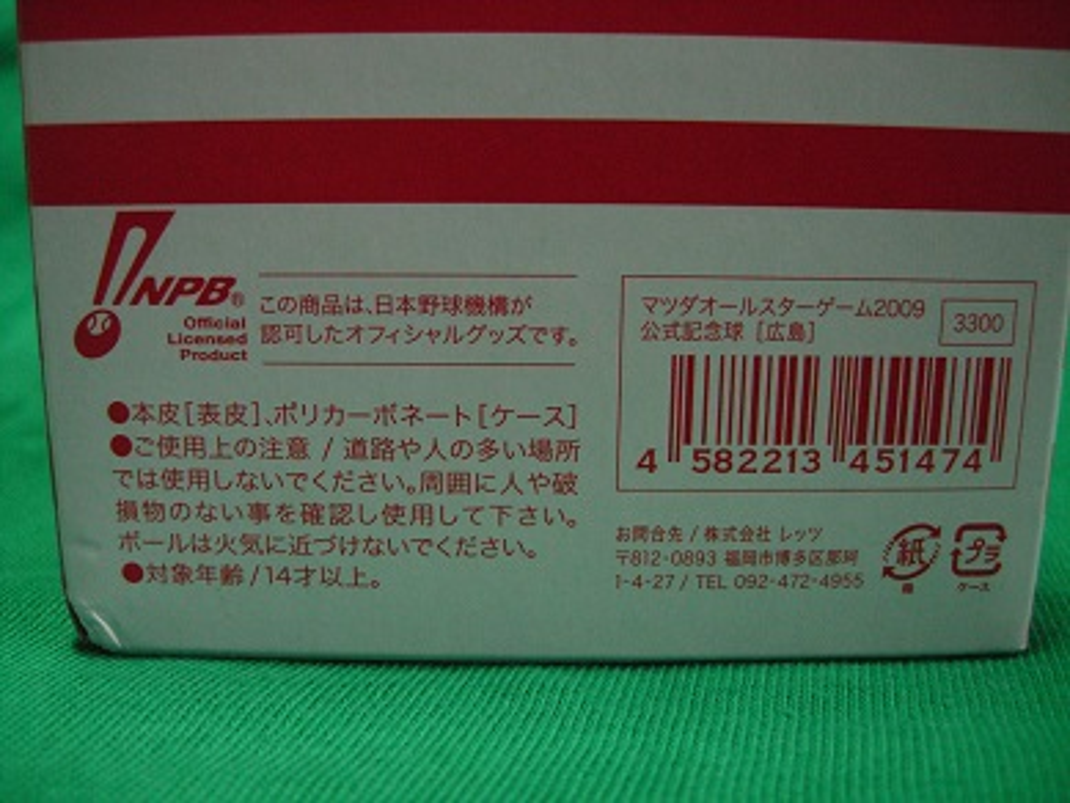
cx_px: 535
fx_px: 1113
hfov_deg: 51.3
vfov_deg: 39.7
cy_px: 402
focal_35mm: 36
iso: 400
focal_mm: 7.5
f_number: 2.7
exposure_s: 1/17.9
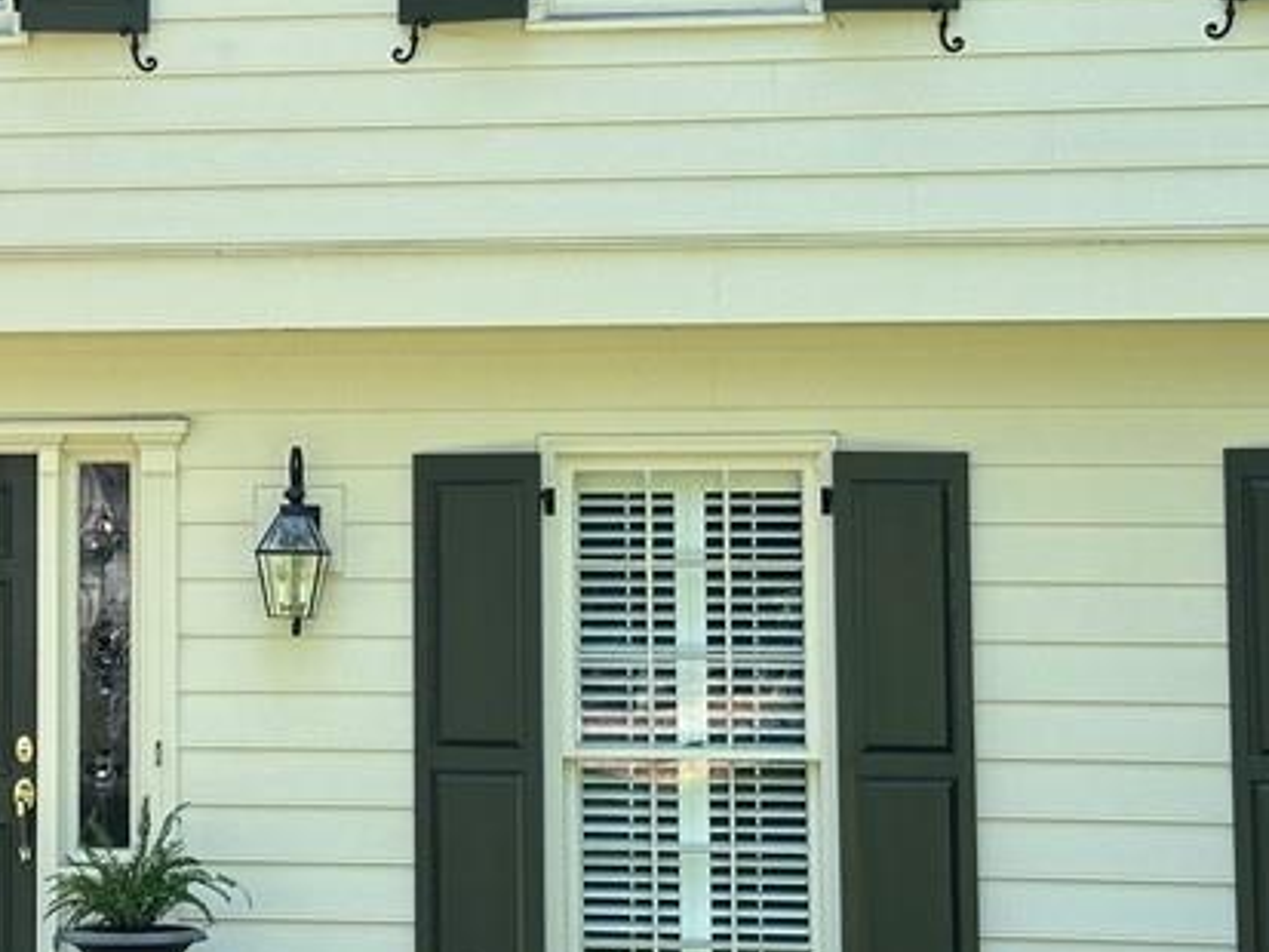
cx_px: -6
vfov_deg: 12.4
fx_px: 4364
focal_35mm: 119
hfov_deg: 16.2
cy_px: 258
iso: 64
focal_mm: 6.86
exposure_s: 1/407
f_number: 1.78
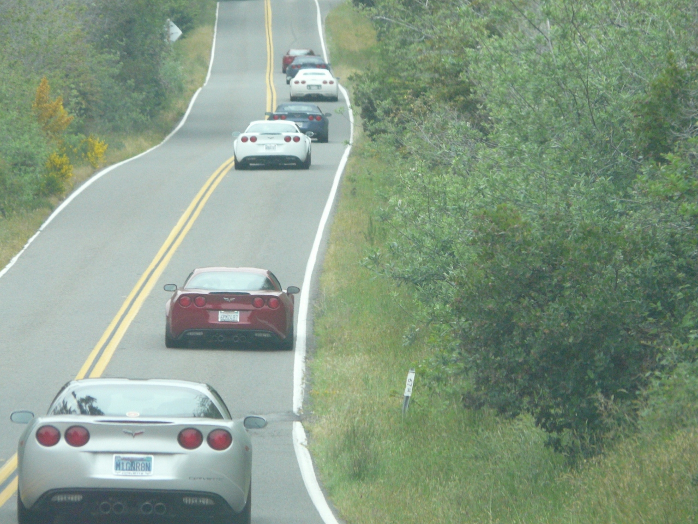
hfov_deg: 6.9
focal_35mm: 289
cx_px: 349
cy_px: 262
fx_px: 5827
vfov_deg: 5.1
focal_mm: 47.5
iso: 400
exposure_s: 1/160
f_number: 4
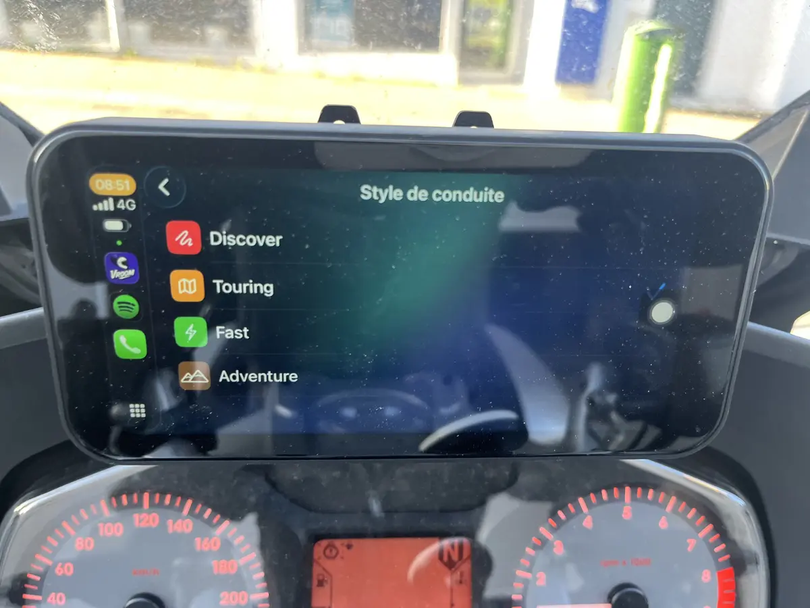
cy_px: 304
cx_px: 405
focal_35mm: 26
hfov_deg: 67.3
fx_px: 608
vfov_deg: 53.1
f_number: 1.6
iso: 125
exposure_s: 1/121
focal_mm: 5.1
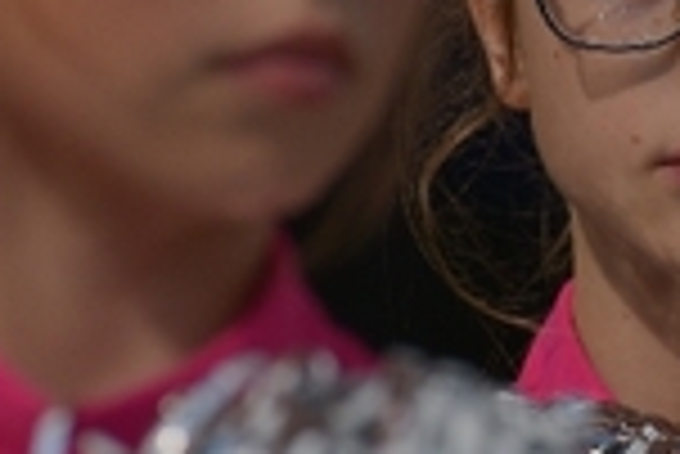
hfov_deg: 2.4
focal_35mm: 869
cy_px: 18
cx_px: 630
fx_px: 16430
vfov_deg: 1.6
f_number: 5.6
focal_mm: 185
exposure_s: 1/3200
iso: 100
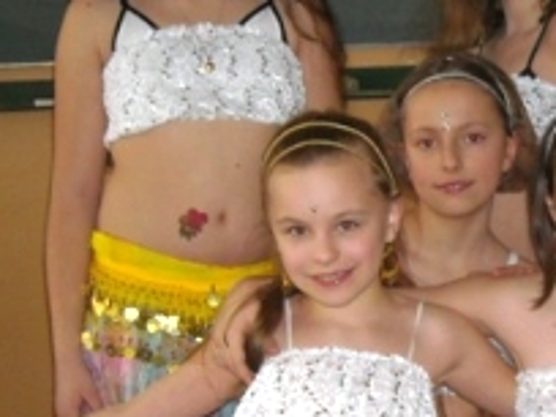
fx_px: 1462
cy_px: 304
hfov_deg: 21.3
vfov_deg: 16.2
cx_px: 428
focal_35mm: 91
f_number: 2.8
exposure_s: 1/60
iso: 200
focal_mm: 5.7
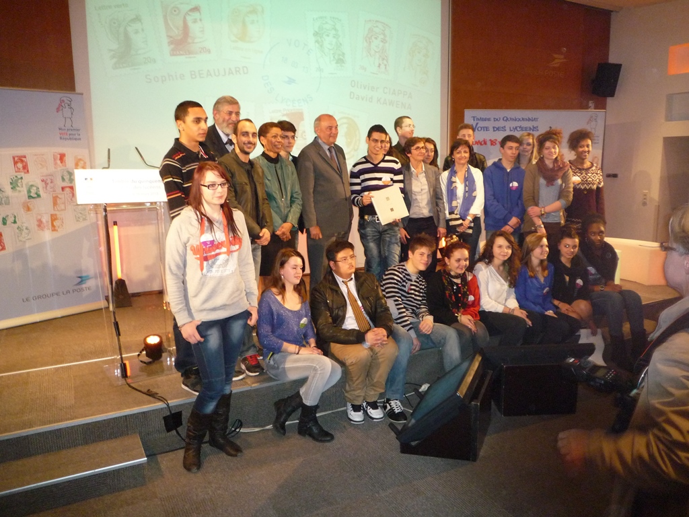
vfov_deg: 51.4
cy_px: 258
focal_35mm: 27
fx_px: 537
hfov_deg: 65.3
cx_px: 344
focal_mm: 4.7
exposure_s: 1/30
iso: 400
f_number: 2.9
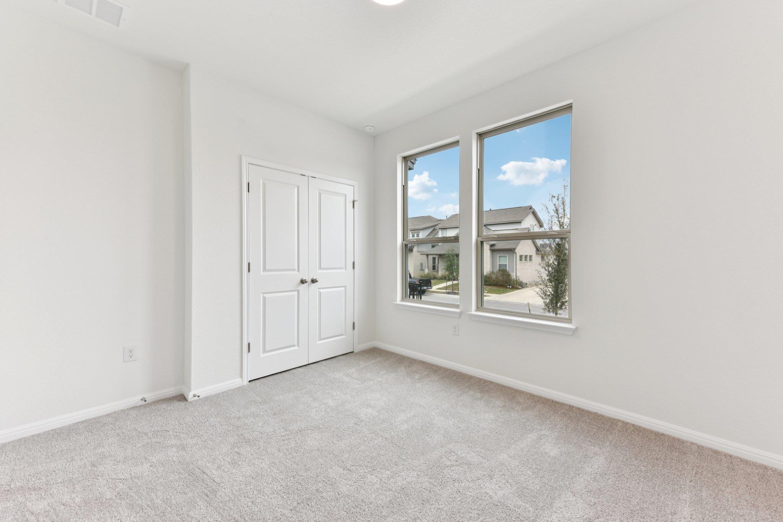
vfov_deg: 81.2
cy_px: 261
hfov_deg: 104.2
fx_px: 305
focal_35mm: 14
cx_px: 392
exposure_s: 1/125
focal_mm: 14
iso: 400
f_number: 8
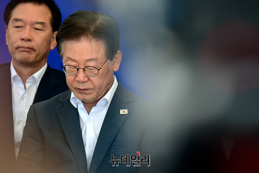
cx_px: 130
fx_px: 2806
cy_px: 86
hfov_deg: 5.3
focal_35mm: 390
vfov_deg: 3.5
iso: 400
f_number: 10
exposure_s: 1/250
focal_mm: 390
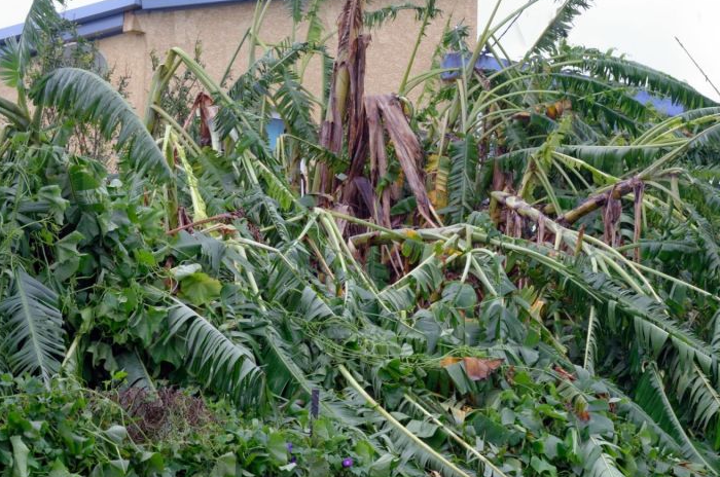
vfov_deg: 11.4
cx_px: 358
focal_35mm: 120
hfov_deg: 17.1
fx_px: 2396
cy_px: 216
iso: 1600
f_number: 9
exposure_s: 1/250
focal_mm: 70
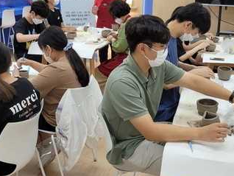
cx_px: 142
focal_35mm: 49
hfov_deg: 38.7
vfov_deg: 29.6
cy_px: 66
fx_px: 331
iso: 64
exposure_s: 1/120
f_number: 1.8
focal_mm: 5.4
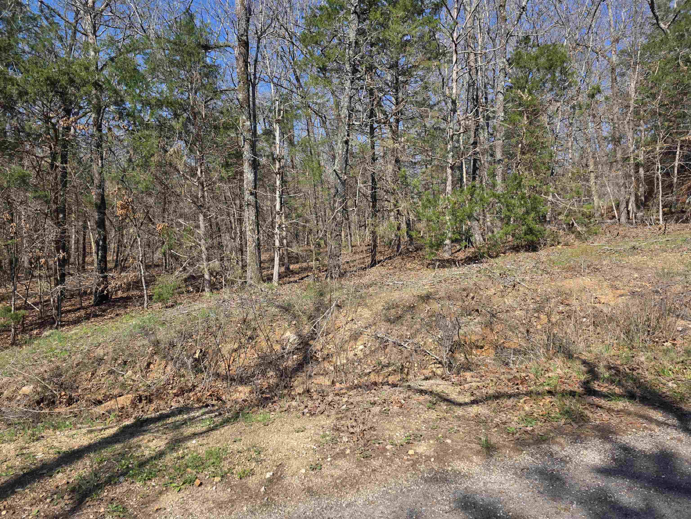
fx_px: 459
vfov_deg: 58.9
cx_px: 346
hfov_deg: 73.9
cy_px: 260
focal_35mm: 23
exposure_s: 1/2961
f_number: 1.7
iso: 80
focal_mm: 6.3
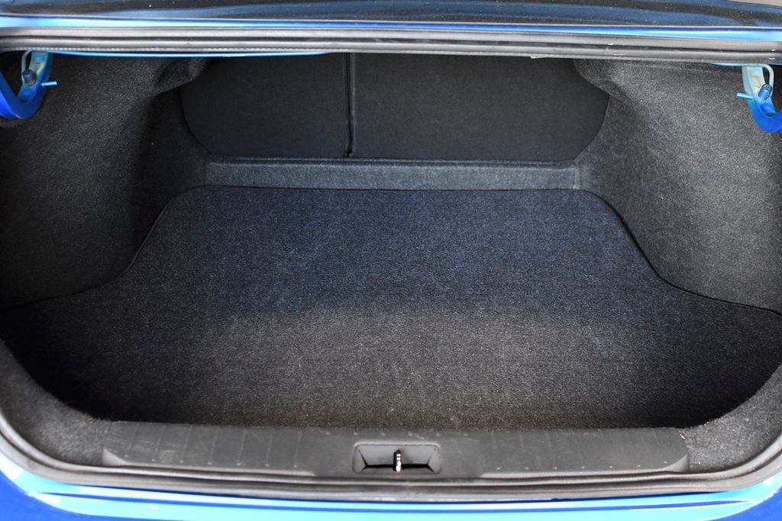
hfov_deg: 53.1
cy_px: 260
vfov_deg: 36.9
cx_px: 391
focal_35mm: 36
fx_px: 782
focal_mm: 24
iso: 2500
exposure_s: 1/250
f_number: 3.5
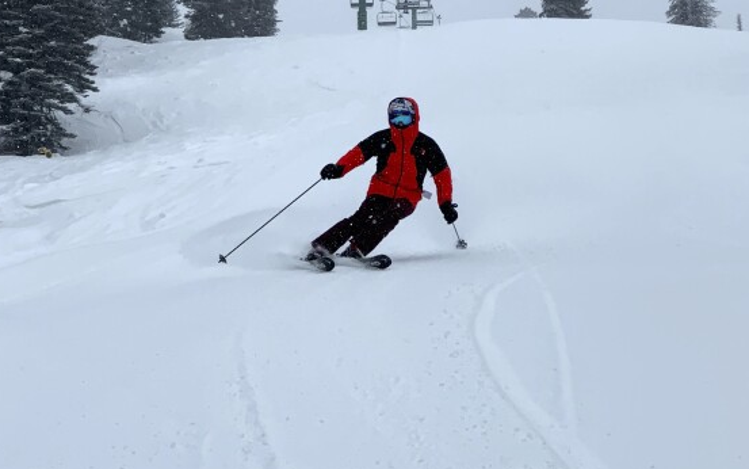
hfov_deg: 20.4
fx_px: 2083
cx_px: 416
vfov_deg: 12.7
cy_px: 54
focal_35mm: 102
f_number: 2.4
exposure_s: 1/1370
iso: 16
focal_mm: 6
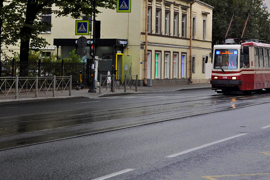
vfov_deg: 13.0
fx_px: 780
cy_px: 8
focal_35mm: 104
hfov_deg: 19.3
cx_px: 238
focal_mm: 32
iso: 200
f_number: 5.6
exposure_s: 1/250
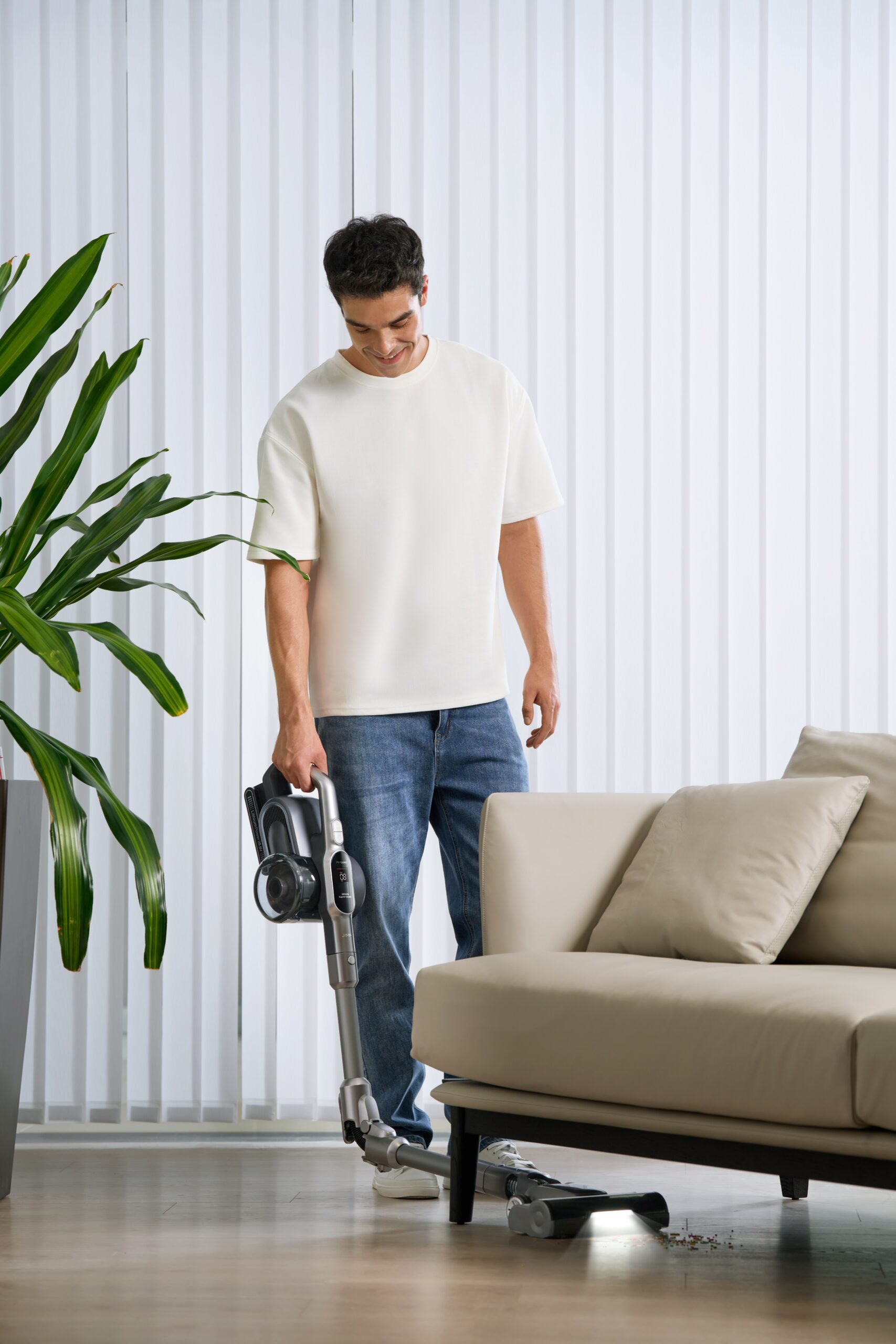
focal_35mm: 104
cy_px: 672
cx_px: 448
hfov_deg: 13.2
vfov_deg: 19.6
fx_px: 3882
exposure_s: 1/125
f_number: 4.5
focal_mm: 104
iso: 250
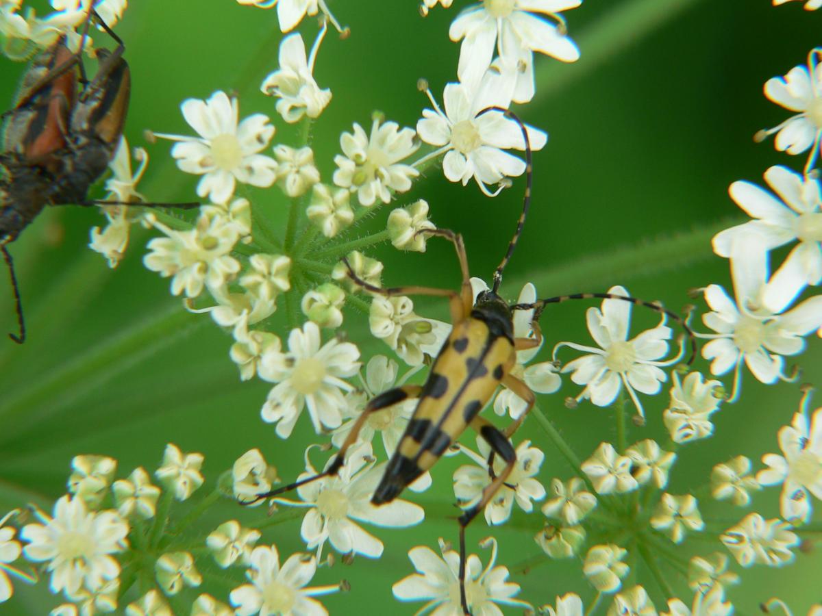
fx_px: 2256
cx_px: 411
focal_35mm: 95
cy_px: 308
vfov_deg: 15.6
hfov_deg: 20.7
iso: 80
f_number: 4
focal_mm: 15.8
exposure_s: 1/200
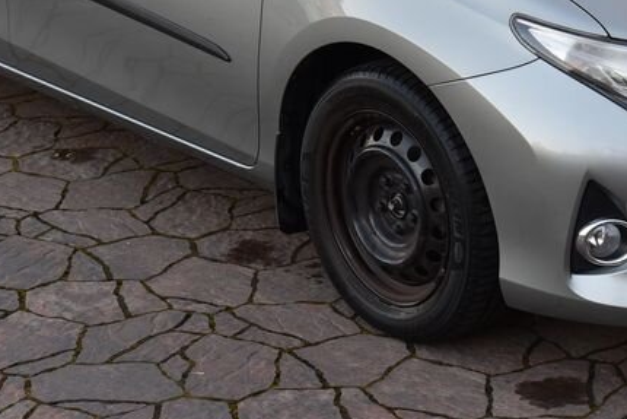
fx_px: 2404
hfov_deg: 14.8
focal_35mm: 138
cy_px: -29
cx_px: 402
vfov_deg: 9.9
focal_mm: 58
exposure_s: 1/80
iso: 500
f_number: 4.5
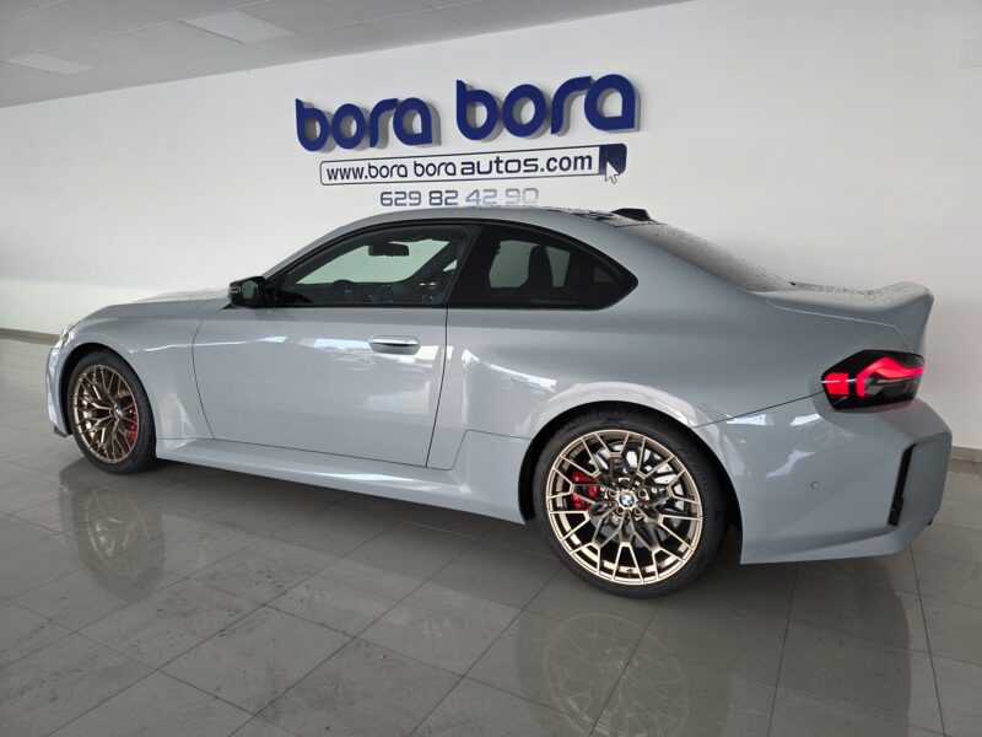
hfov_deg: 73.9
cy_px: 368
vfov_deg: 58.9
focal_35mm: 23
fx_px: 652
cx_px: 491
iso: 200
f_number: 1.7
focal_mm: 6.3
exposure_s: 1/100
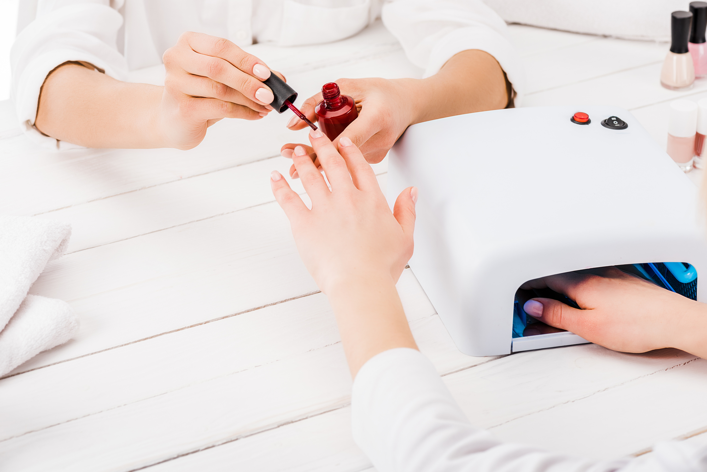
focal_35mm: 105
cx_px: 354
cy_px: 236
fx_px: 2063
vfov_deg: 13.1
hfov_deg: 19.4
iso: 100
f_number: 10
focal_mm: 105
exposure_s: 1/200
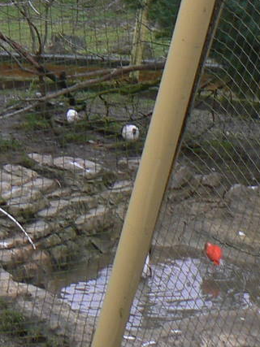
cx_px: -92
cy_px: -36
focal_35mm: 135
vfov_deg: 14.3
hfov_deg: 10.7
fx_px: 1353
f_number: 3.2
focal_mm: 6
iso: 80
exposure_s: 1/60
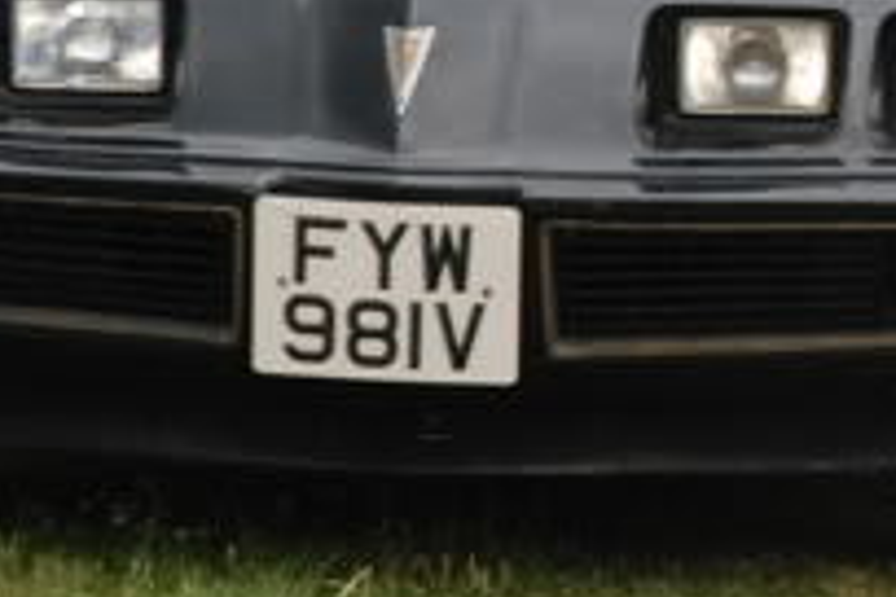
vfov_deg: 2.0
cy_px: -57
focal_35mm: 695
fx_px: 17302
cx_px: 1127
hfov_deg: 3.0
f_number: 5.6
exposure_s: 1/60
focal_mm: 105
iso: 400
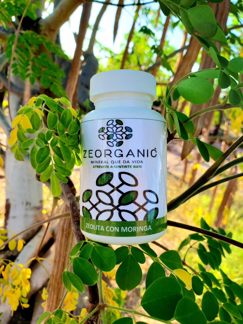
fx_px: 243
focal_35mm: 26
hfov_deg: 53.1
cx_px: 122
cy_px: 162
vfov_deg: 67.3
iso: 50
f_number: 2.4
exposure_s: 1/355
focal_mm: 4.3
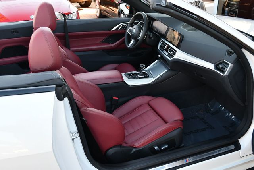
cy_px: 85
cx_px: 127
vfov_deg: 36.9
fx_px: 254
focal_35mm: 36
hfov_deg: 53.1
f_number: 4
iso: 400
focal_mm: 18
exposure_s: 1/250
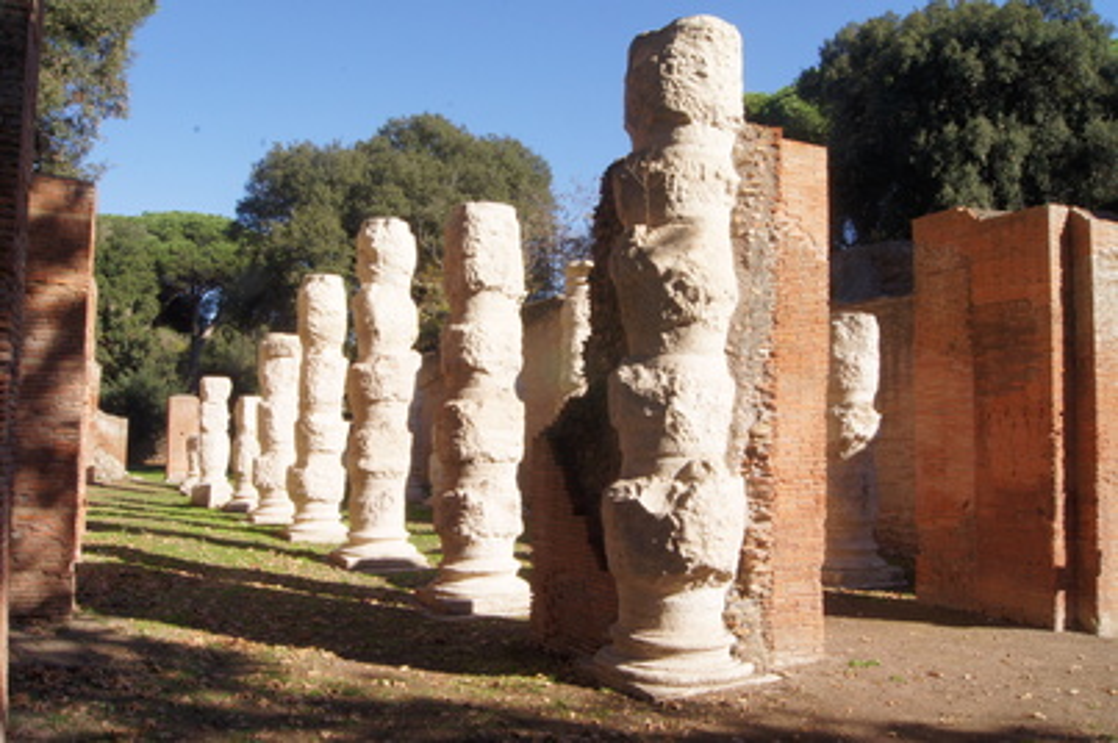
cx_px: 559
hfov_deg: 62.0
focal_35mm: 30
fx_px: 931
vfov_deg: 43.5
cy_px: 372
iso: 200
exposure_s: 1/30
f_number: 22
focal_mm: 20
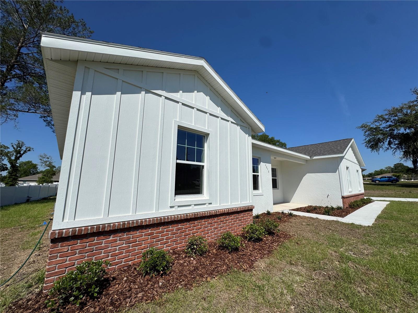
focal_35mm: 14
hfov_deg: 102.1
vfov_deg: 85.7
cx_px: 209
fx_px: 169
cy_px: 156
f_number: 2.2
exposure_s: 1/3906
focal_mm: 2.22
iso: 32
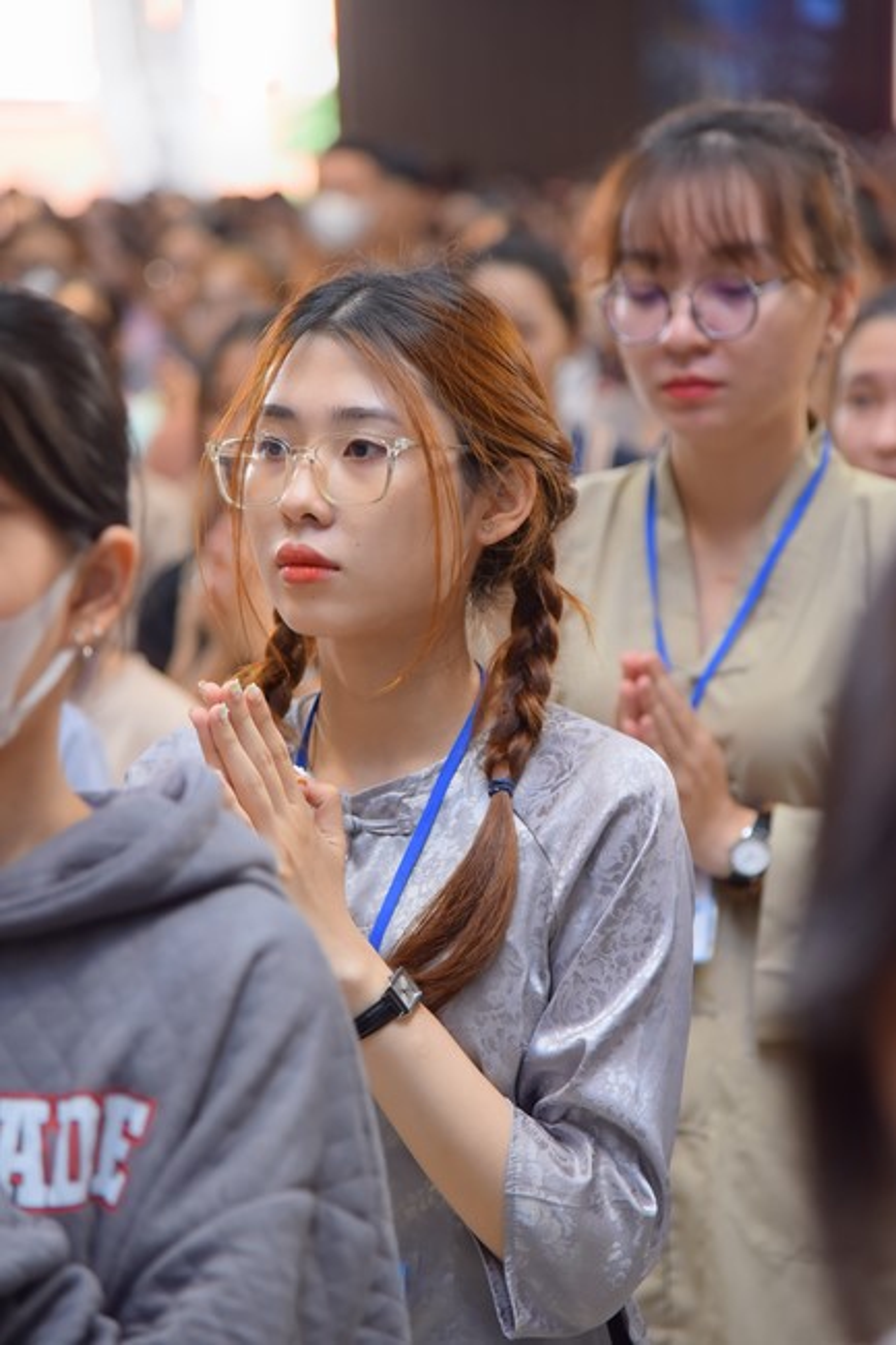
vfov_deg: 17.1
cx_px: 448
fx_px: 4482
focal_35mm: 120
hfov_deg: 11.4
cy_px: 672
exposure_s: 1/125
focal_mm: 120
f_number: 4.5
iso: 1250
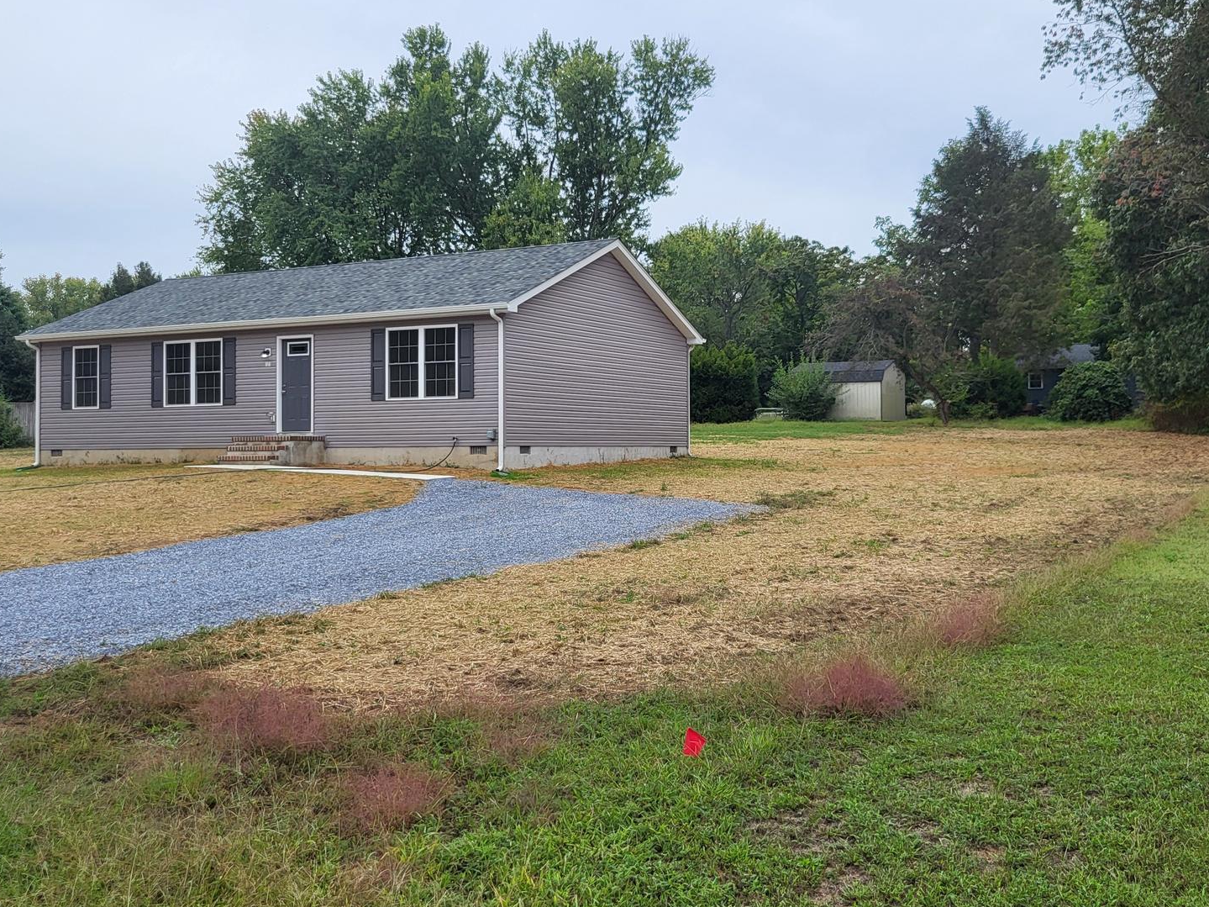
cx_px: 648
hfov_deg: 50.1
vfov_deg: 38.6
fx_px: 1292
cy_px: 427
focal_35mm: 37
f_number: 1.8
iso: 40
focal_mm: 5.4
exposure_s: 1/1513
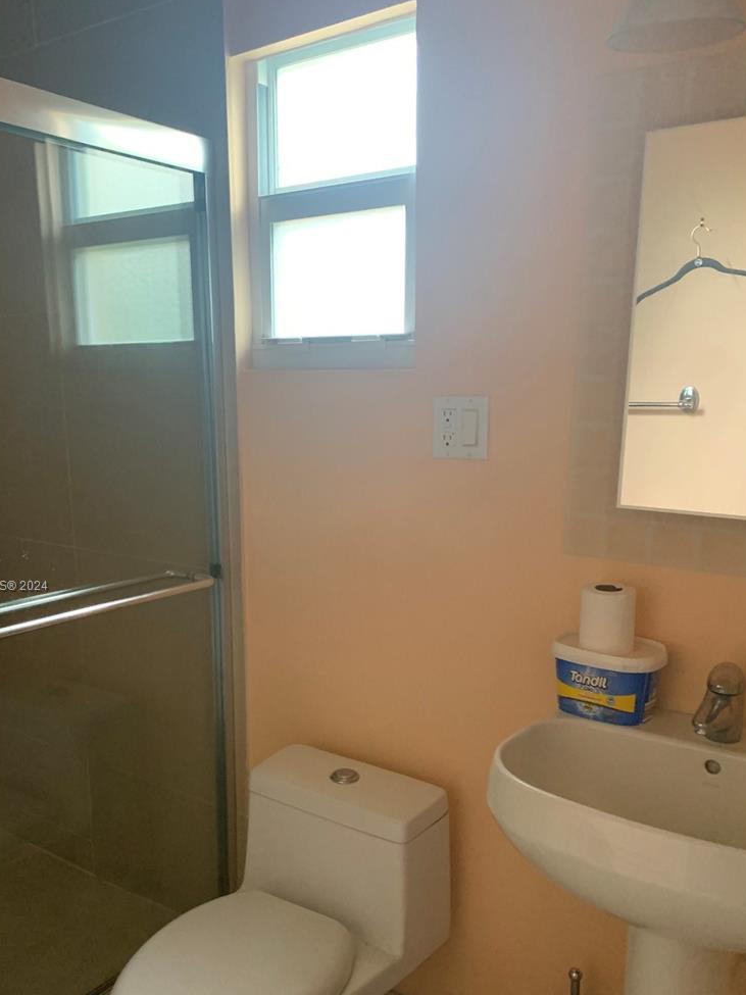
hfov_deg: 44.0
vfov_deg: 56.5
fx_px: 920
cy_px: 587
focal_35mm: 32
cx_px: 320
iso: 400
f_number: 1.8
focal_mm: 4.25
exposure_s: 1/40
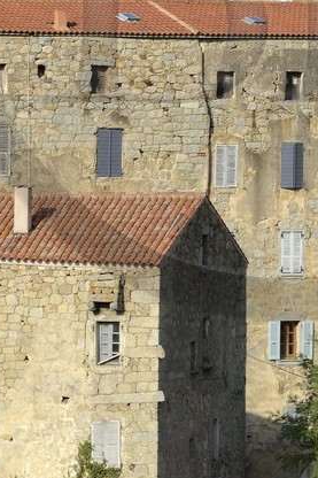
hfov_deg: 3.0
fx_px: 6113
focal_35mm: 461
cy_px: -38
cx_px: 286
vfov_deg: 4.5
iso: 200
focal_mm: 120
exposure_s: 1/250
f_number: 13
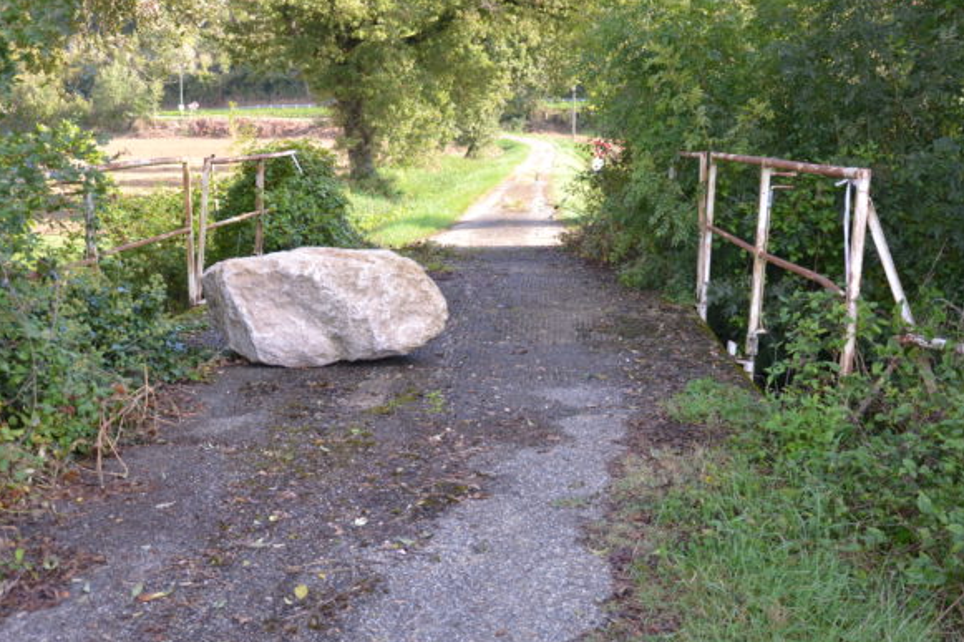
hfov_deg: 41.9
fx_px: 1258
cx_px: 465
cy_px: 315
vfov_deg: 28.6
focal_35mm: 47
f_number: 4
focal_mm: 26
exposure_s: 1/125
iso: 200
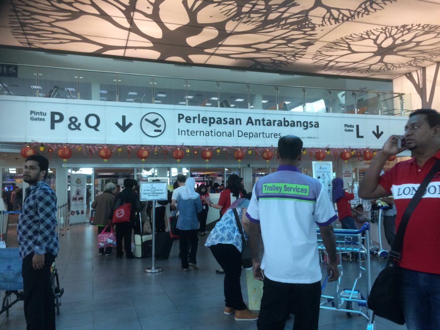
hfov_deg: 61.7
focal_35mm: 29
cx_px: 220
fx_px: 369
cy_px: 165
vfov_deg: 48.2
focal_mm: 4.15
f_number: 2.2
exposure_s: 1/33
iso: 80
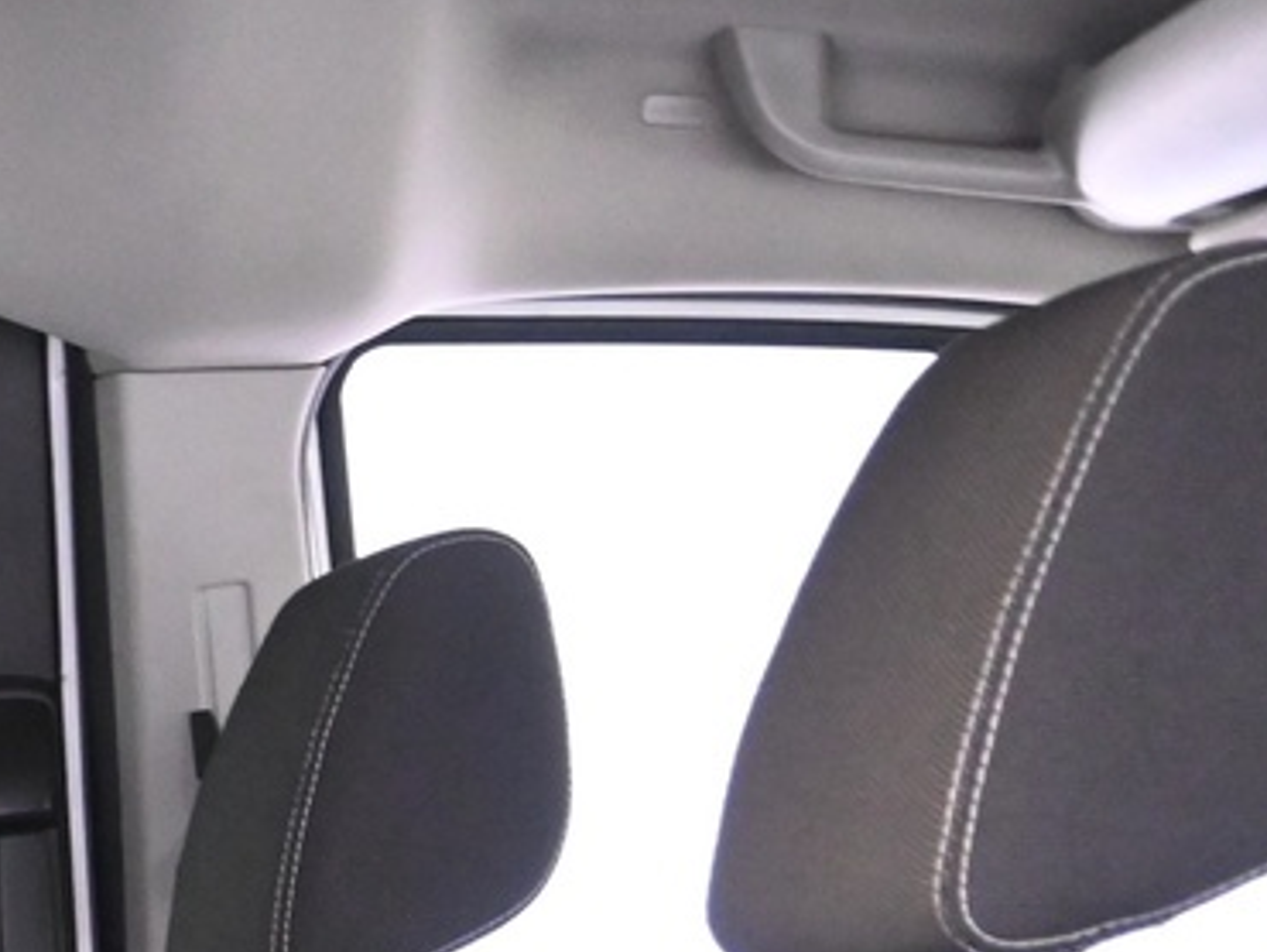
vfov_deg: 11.1
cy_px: 1832
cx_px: -568
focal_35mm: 123
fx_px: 4507
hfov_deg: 15.0
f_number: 3.8
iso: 2500
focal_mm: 19.5
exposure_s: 1/20
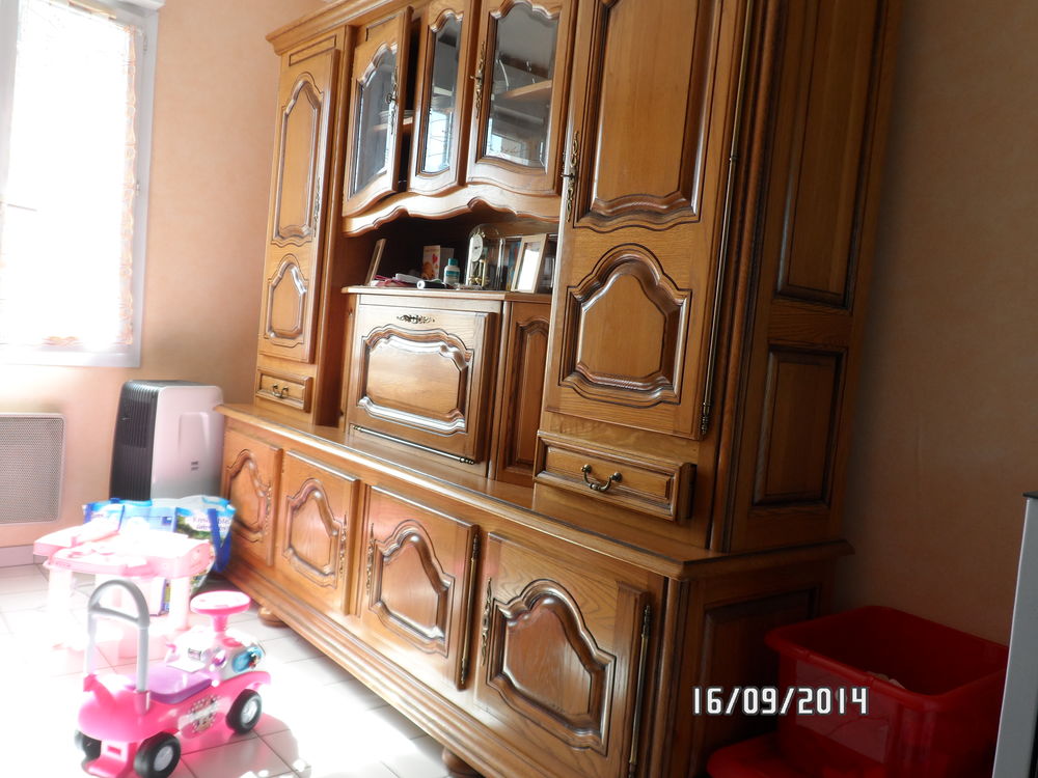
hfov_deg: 63.4
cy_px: 389
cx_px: 519
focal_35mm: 28
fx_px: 840
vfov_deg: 49.7
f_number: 3.1
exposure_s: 1/45
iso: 80
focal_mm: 4.9
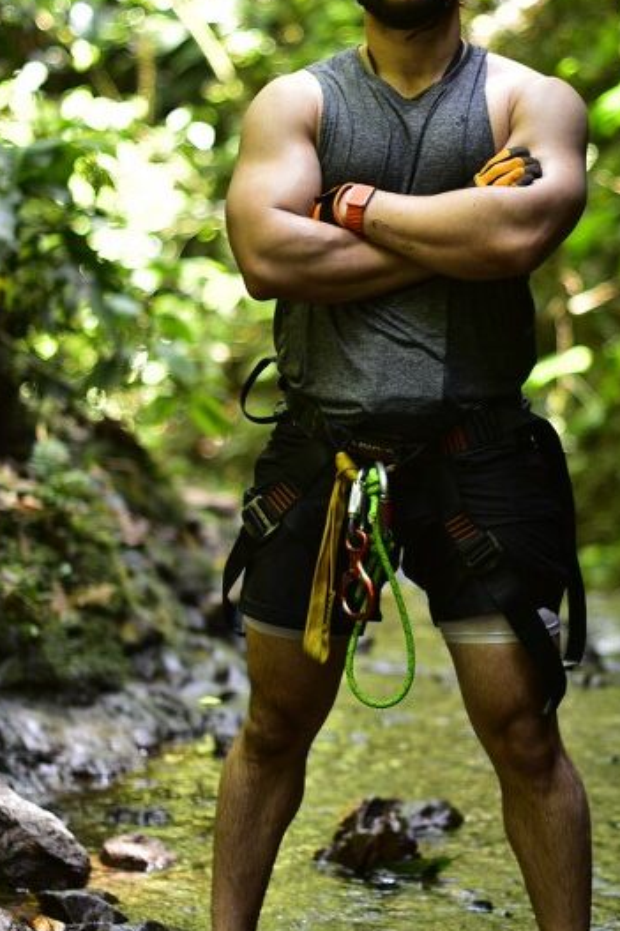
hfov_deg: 12.0
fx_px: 2947
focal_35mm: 114
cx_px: 423
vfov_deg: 17.9
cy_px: 426
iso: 250
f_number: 1.4
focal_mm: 50
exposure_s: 1/250
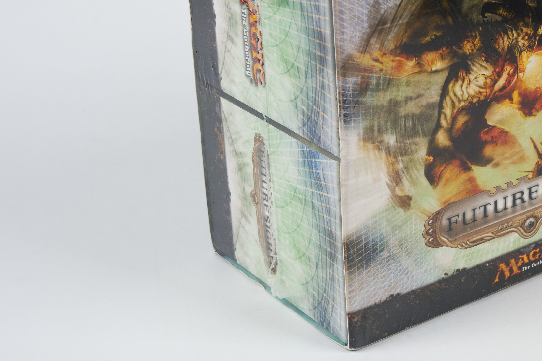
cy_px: 137
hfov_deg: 21.0
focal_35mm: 96
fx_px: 1442
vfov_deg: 14.3
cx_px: 431
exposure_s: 1/50
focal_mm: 48.4
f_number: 13
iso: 800
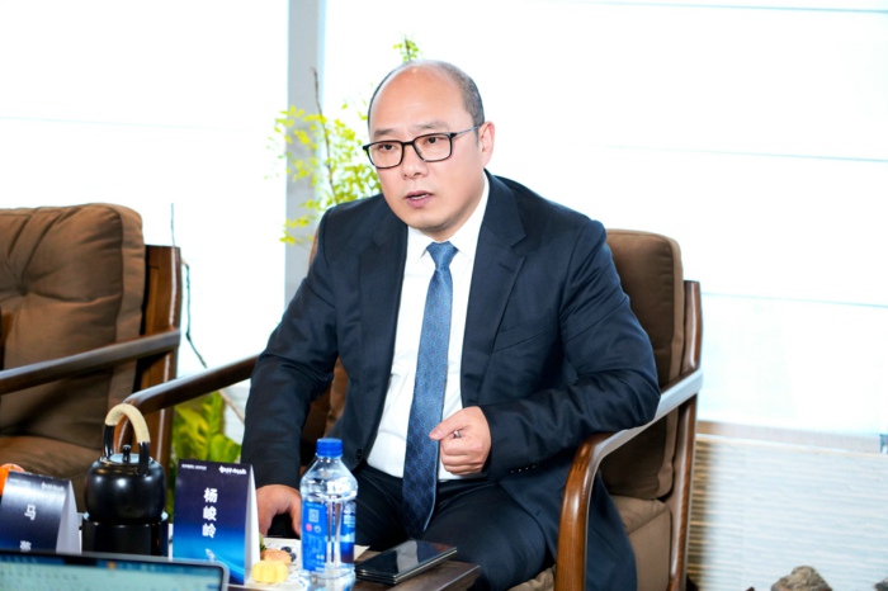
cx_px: 444
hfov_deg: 21.7
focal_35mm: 94
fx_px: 2317
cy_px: 296
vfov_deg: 14.5
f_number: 4
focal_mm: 94
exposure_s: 1/160
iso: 3200
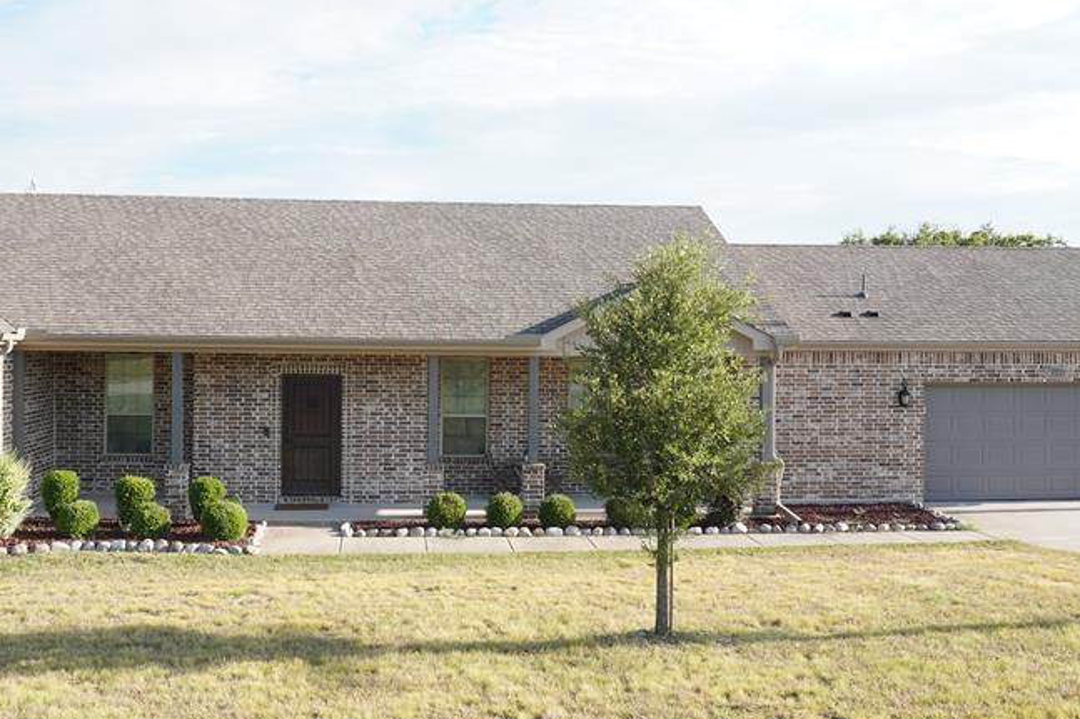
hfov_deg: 50.6
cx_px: 481
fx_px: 1140
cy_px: 352
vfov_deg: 35.0
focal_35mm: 38
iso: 100
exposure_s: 1/125
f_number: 7.1
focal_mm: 16
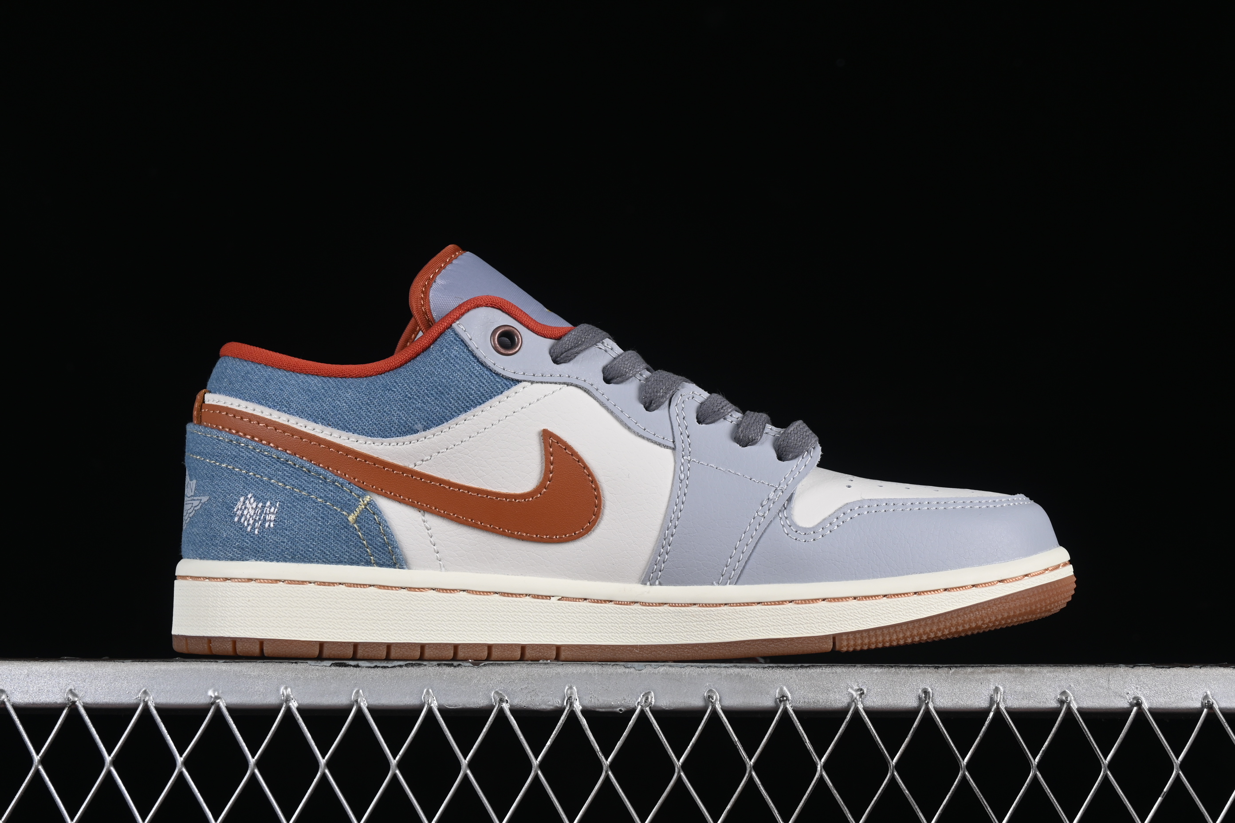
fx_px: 2573
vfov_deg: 18.2
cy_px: 412
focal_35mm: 75
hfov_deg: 27.0
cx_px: 618
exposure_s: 1/80
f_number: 8
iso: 160
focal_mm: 50
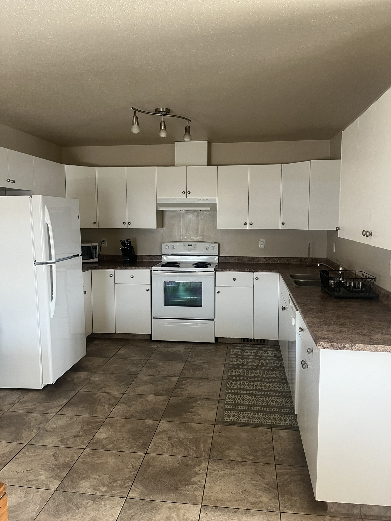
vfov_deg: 67.3
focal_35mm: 26
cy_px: 260
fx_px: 392
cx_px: 196
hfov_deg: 53.1
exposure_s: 1/60
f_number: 1.6
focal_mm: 5.1
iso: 160
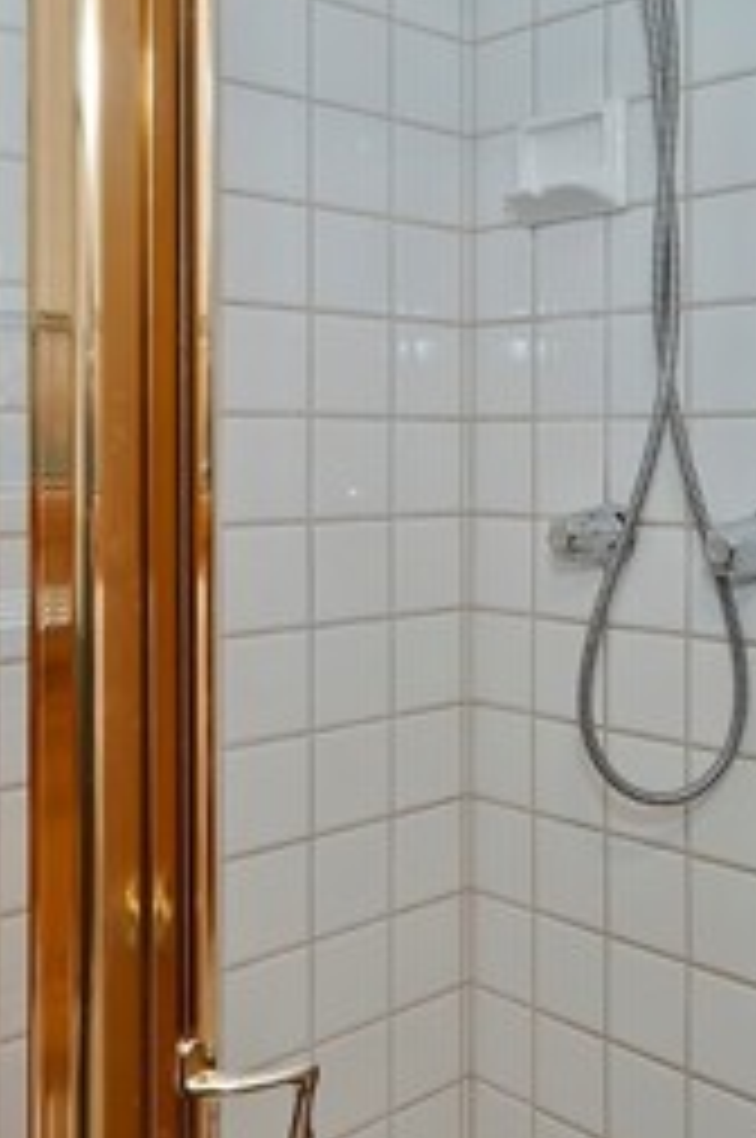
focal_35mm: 38
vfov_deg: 50.6
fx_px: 1200
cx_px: 572
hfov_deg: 34.2
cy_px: 484
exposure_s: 1/30
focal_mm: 10
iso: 400
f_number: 8
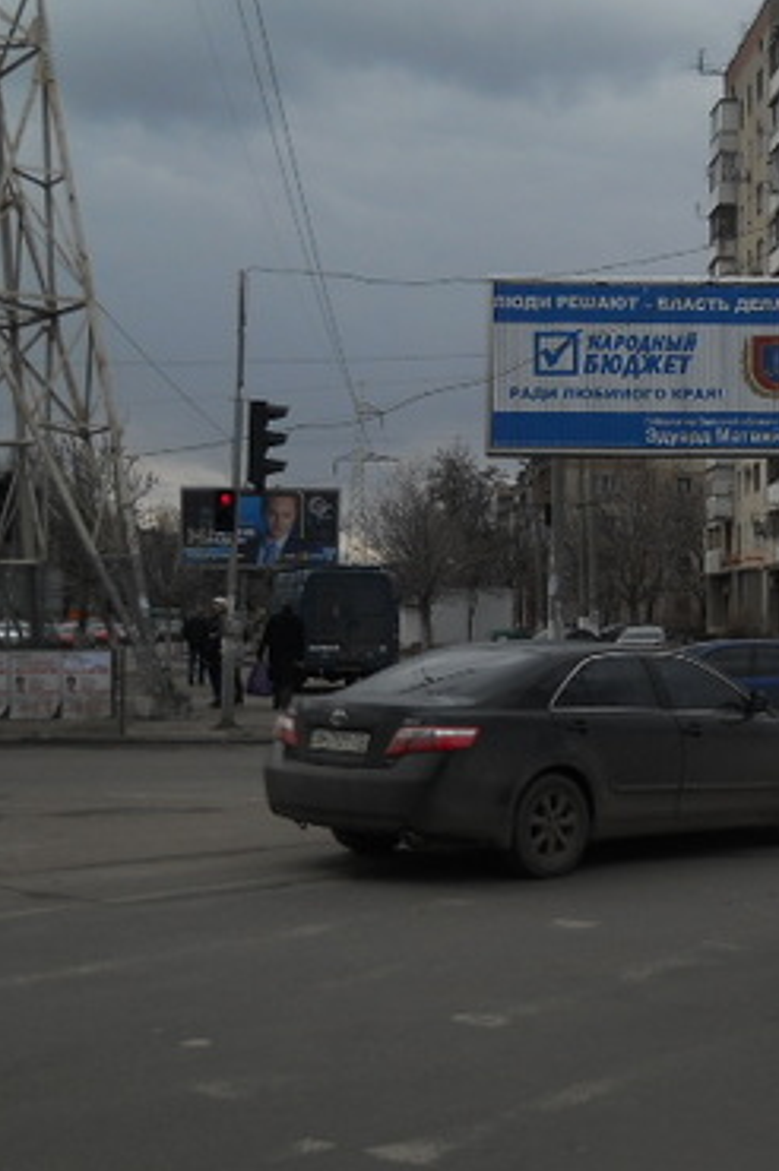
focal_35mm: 64
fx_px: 2081
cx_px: 746
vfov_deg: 31.4
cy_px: 598
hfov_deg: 20.6
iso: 80
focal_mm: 6.72
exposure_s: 1/500
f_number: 5.5
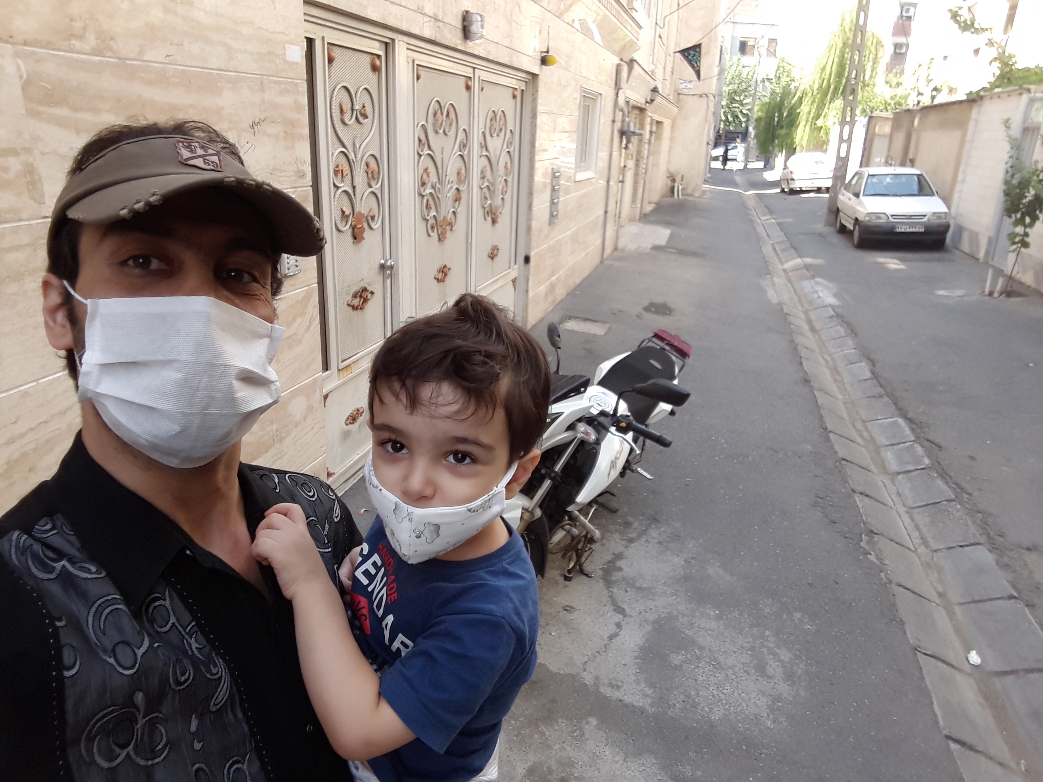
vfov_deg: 58.9
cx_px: 522
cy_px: 391
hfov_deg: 73.9
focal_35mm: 23
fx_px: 693
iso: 50
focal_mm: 2
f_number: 1.9
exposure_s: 1/169
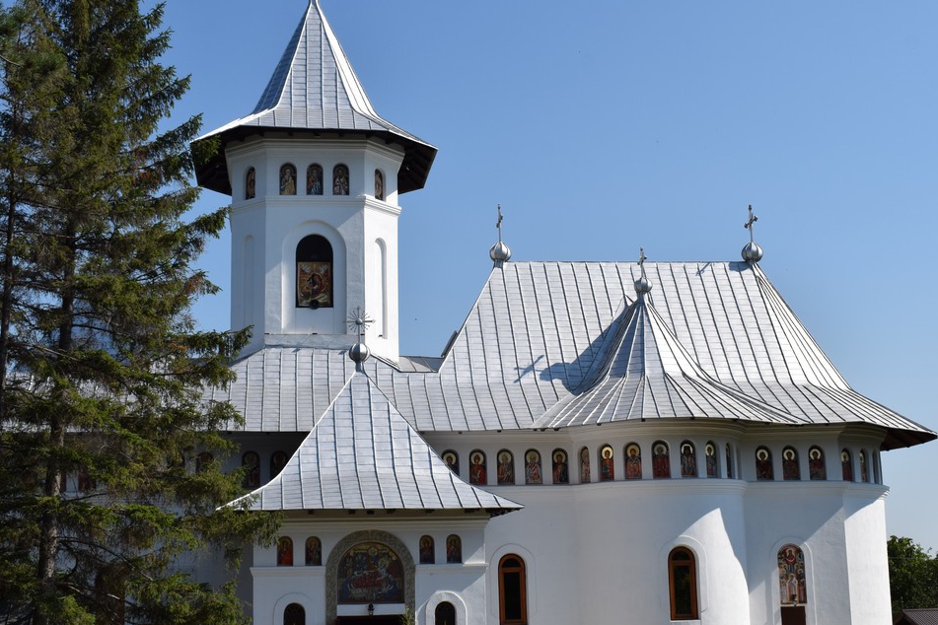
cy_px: 324
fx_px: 1381
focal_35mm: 53
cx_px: 502
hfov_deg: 37.5
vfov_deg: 25.5
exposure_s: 1/500
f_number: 11
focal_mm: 28
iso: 200
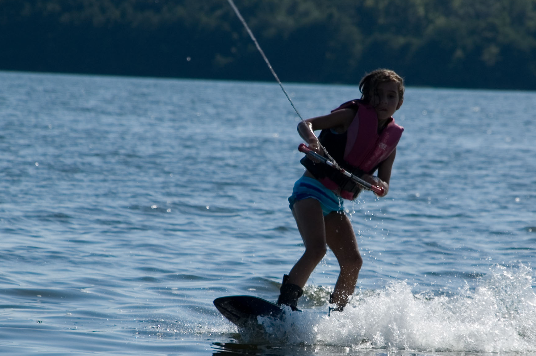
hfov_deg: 5.5
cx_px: 337
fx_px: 5606
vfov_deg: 3.6
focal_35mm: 377
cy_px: 240
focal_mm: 145
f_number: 7.1
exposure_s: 1/800
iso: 200
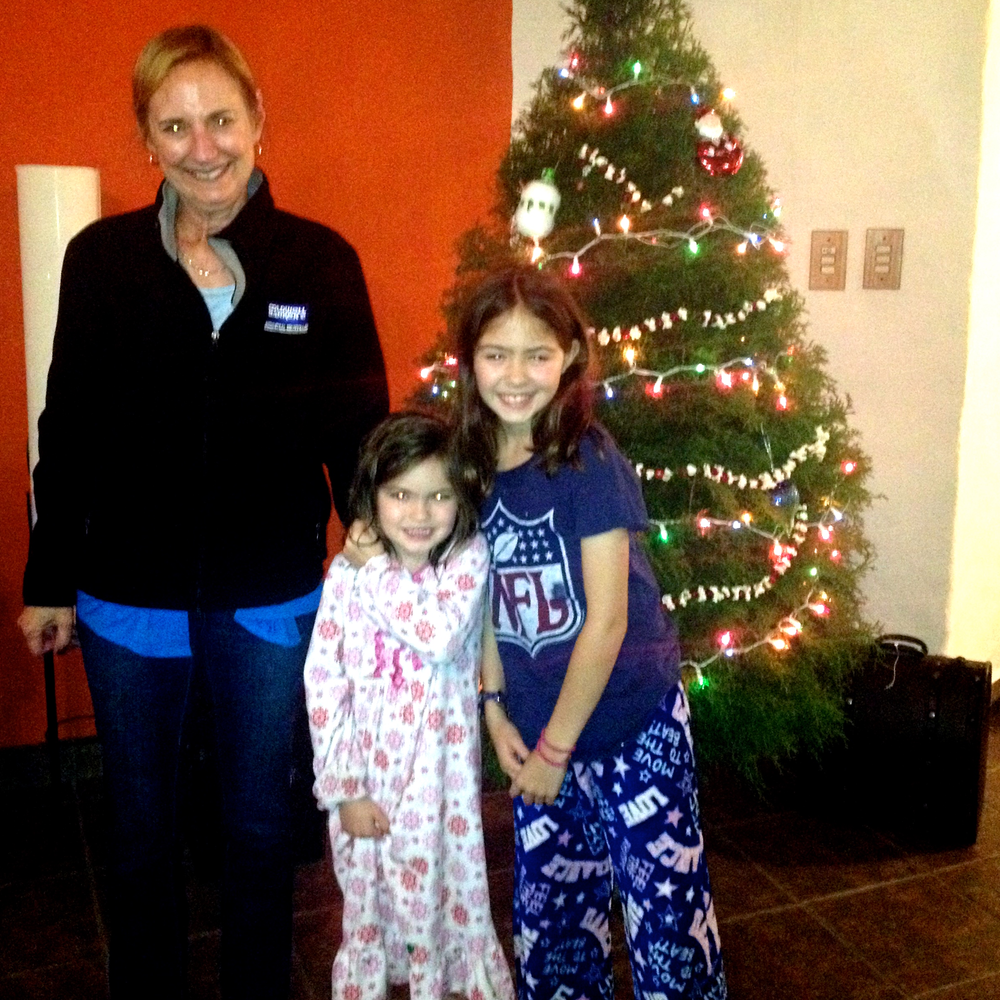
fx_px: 1373
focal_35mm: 42
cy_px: 437
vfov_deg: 40.0
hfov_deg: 40.0
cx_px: 498
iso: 500
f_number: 2.4
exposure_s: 1/16
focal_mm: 4.28
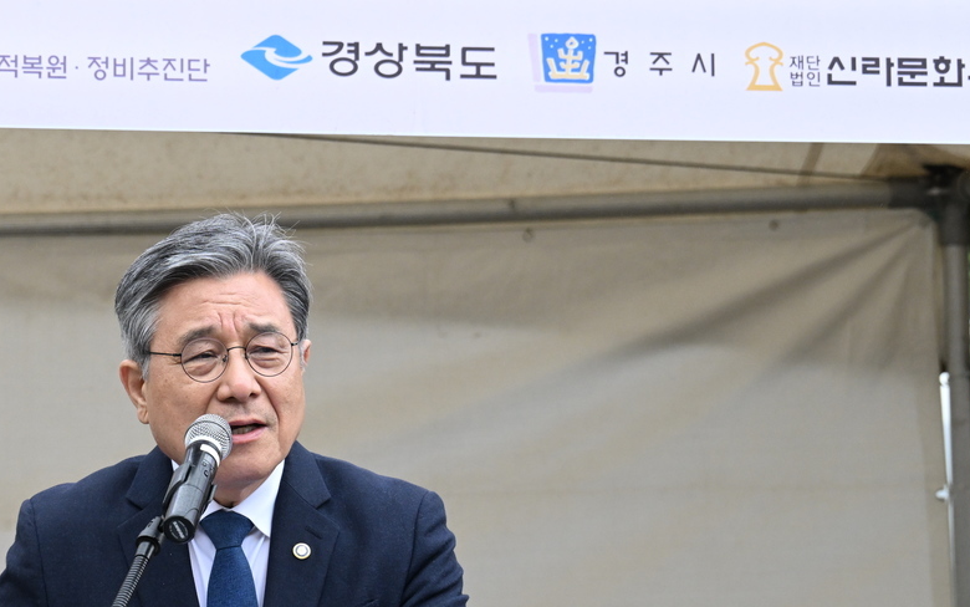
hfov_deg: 10.9
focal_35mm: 192
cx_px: 183
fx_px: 5077
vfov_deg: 6.8
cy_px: 331
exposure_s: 1/500
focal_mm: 105
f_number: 8
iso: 2000
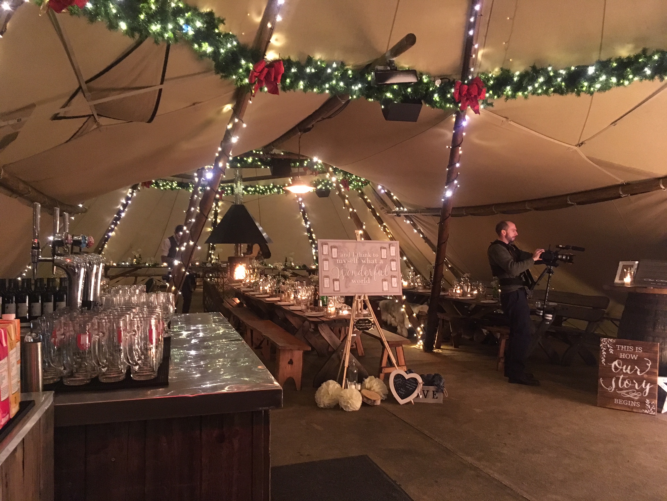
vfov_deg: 48.2
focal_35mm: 29
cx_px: 334
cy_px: 250
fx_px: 559
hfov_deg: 61.7
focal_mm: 4.15
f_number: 2.2
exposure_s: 1/17
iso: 320
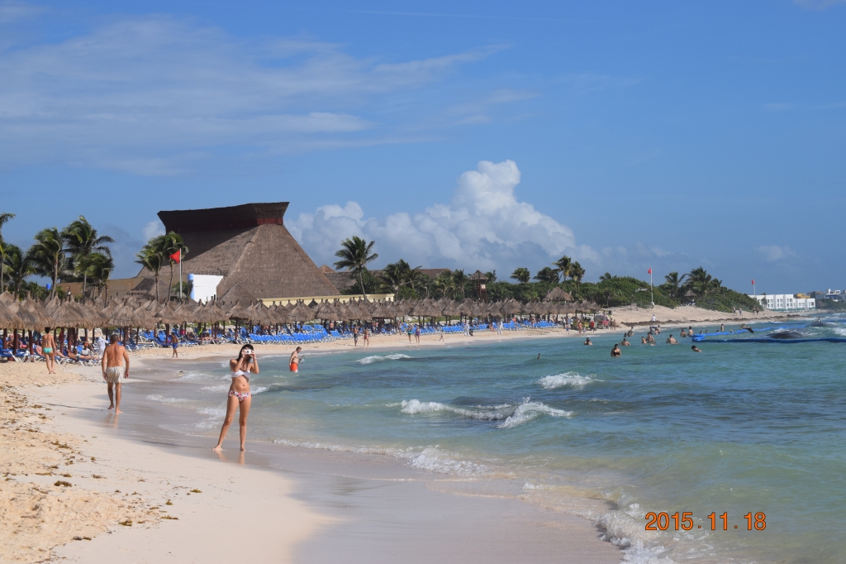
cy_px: 282
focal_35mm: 82
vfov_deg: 16.5
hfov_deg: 24.6
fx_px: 1938
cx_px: 423
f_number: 10
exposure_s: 1/800
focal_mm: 55
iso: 200
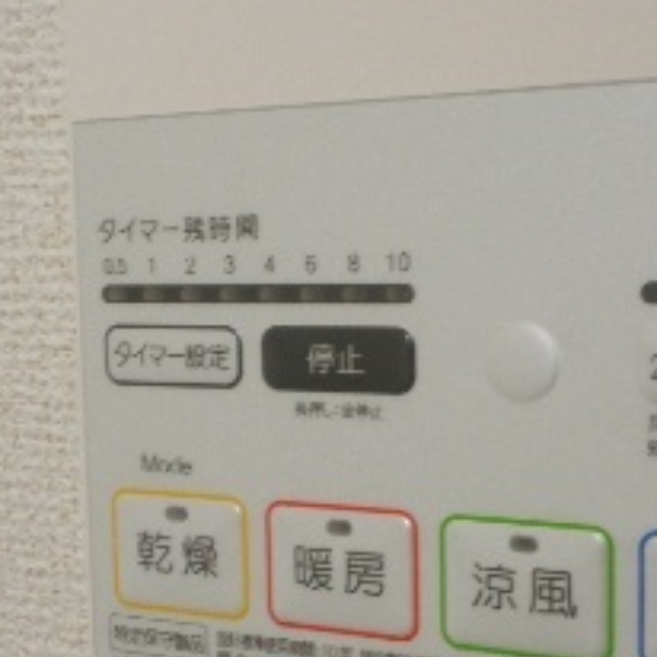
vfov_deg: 25.6
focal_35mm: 67
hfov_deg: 25.7
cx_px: 332
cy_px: 424
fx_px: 1439
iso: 100
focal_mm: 4.7
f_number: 2.8
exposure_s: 1/30
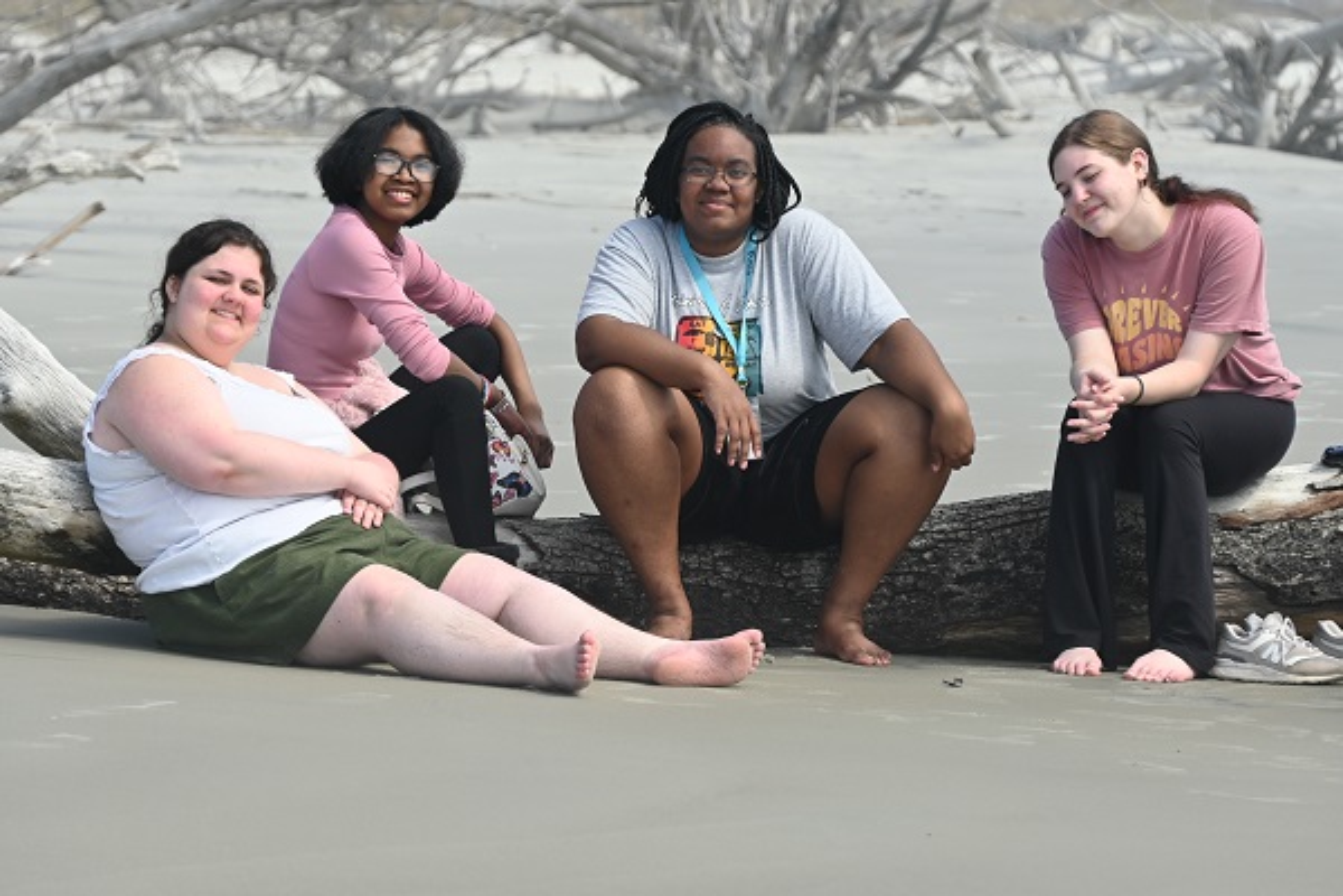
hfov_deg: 8.3
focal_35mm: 248
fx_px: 9232
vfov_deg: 5.6
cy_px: 448
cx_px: 672
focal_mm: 165
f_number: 6.3
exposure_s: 1/320
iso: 100
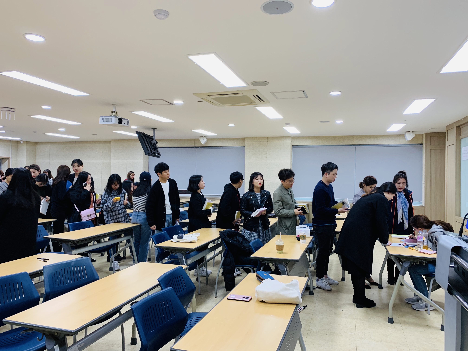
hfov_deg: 67.3
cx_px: 234
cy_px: 176
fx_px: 352
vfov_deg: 53.1
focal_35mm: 26
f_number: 1.8
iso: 125
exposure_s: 1/60
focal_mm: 4.25
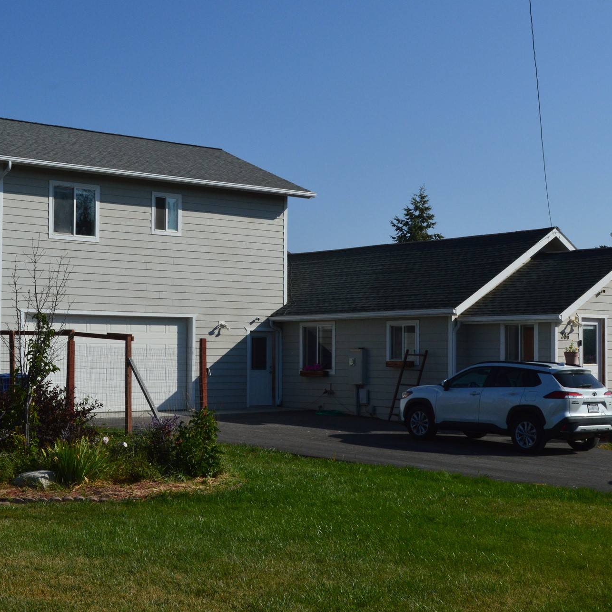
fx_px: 1120
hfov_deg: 30.5
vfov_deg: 30.6
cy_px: 311
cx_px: 247
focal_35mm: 56
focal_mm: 26
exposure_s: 1/500
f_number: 11
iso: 400
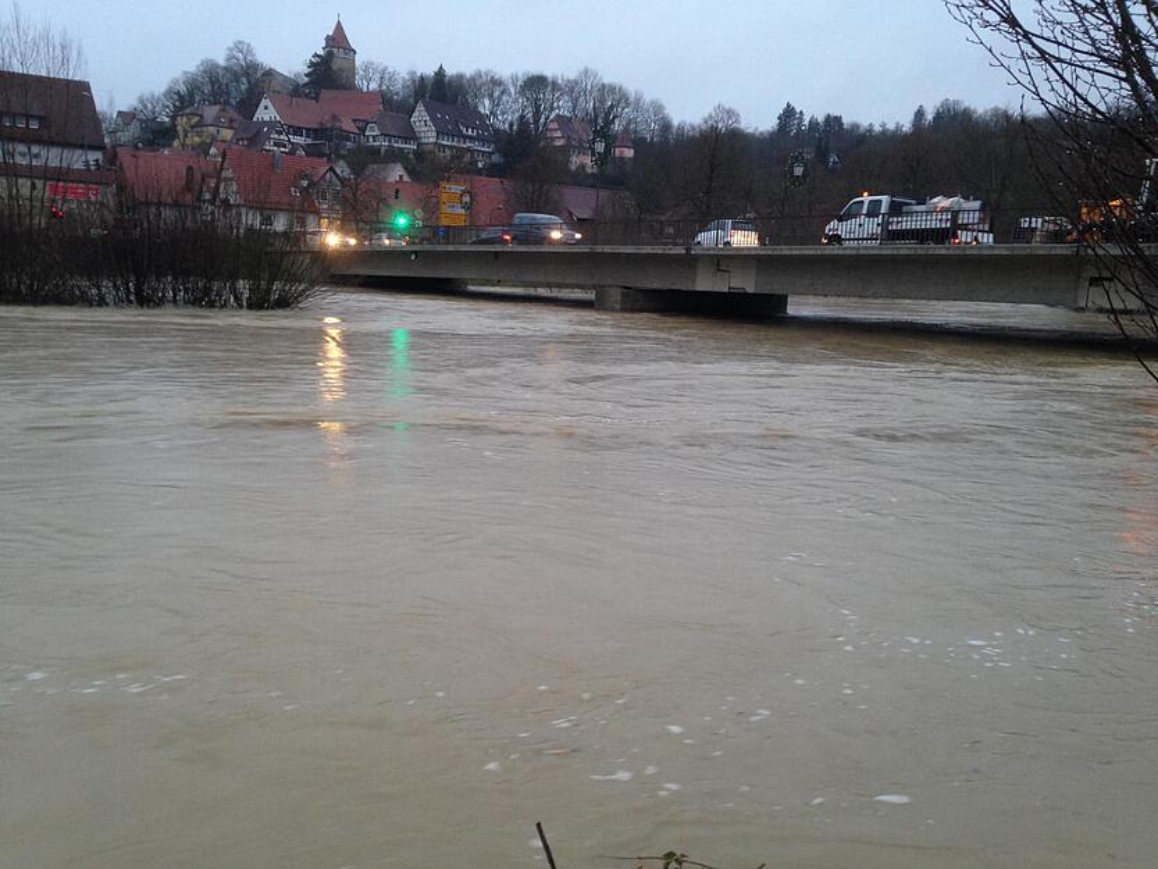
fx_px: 1104
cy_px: 434
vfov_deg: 43.0
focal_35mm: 33
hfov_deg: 55.3
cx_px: 579
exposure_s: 1/20
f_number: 2.4
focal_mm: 4.12
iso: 100
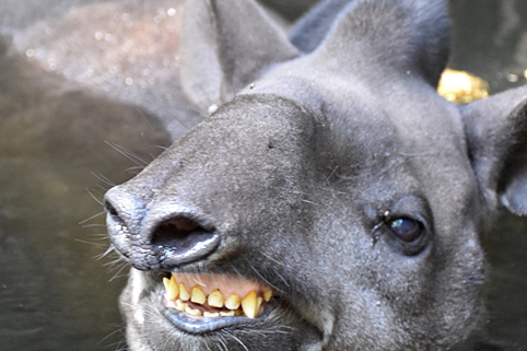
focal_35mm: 271
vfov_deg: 5.1
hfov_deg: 7.6
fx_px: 3966
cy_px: 150
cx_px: 209
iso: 1100
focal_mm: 85
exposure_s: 1/60
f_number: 5.3
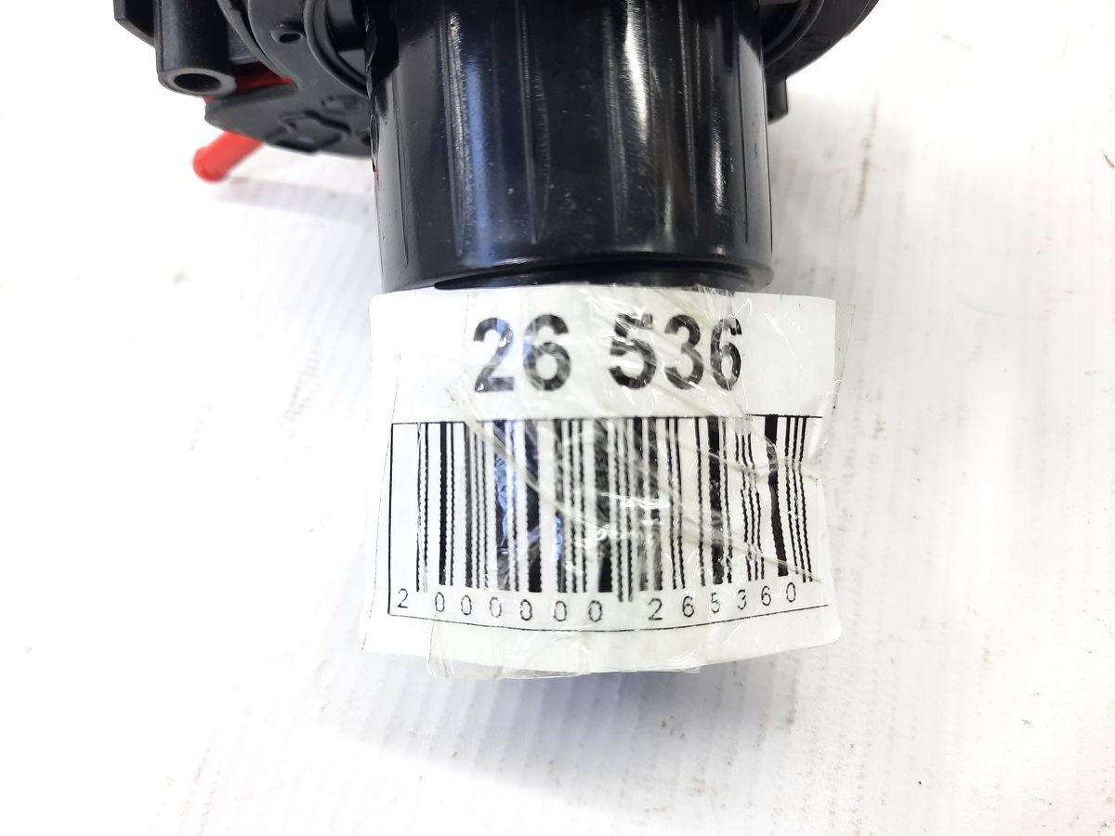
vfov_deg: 54.9
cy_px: 418
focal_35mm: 25
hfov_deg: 69.4
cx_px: 558
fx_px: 805
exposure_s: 1/50
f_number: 2
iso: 125
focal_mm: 4.6
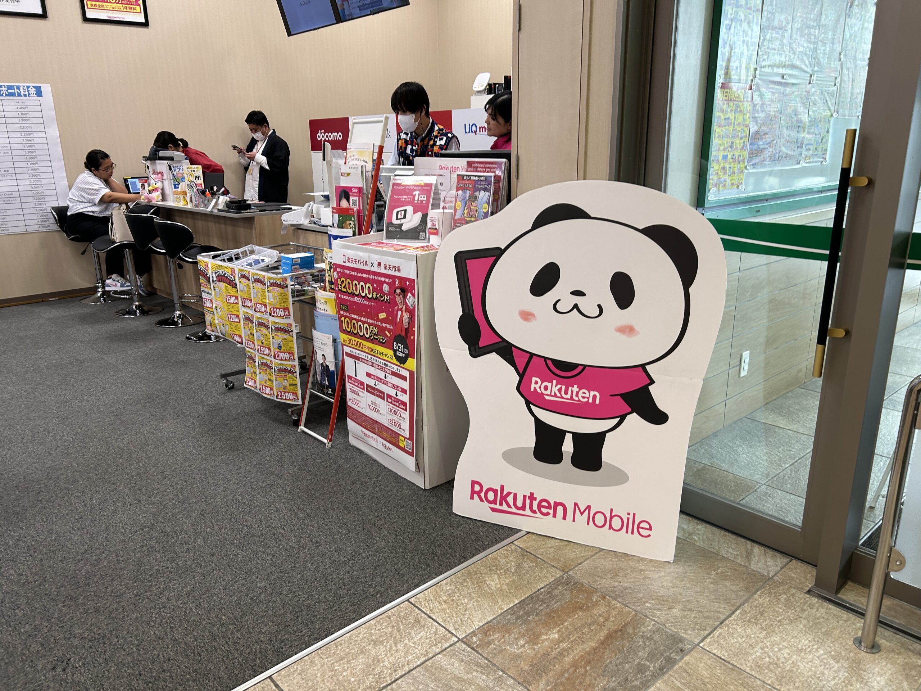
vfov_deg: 53.1
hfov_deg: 67.3
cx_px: 460
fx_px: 692
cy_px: 346
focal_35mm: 26
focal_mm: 5.7
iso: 64
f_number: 1.5
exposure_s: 1/120
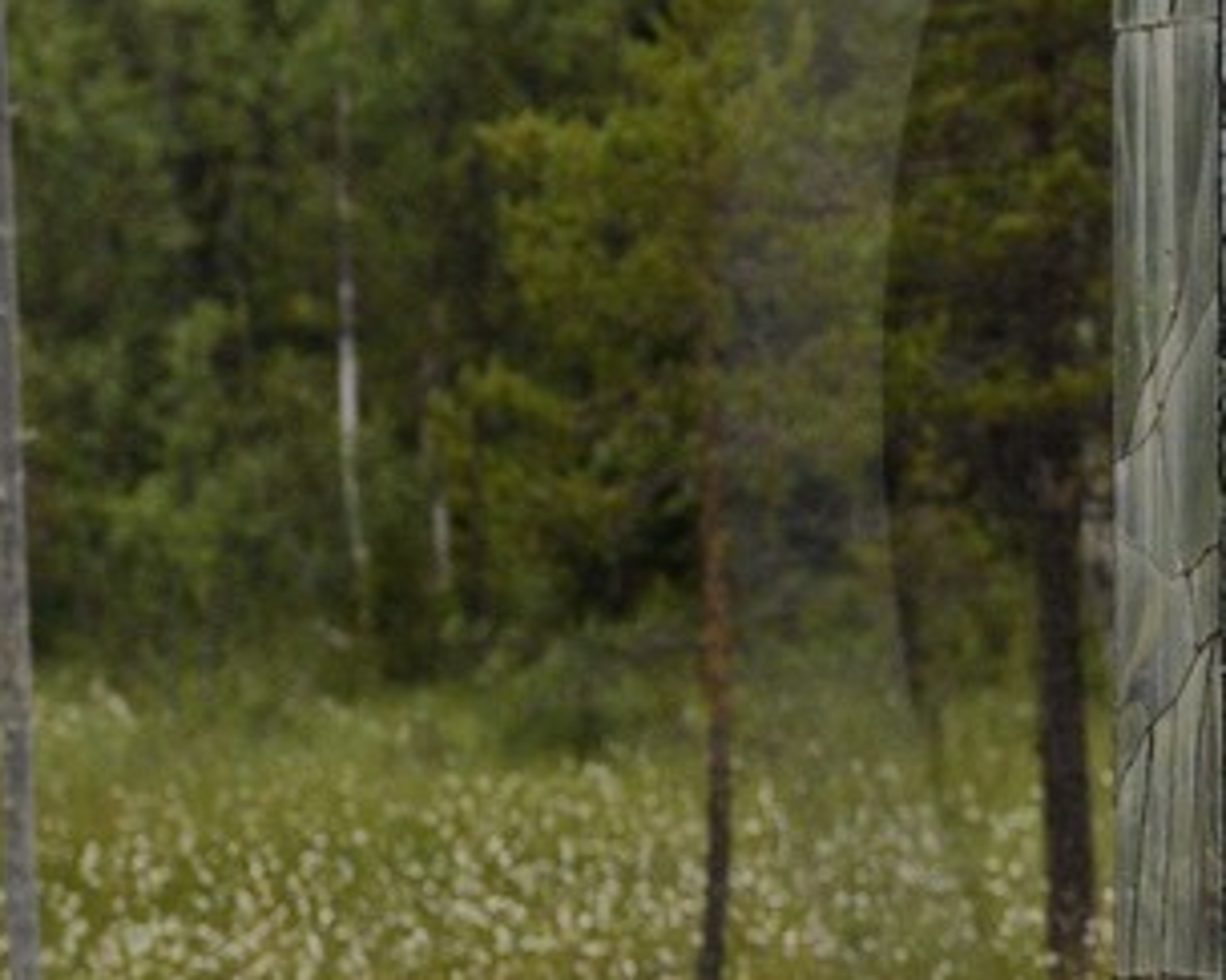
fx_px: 35802
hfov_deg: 2.0
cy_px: 395
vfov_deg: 1.6
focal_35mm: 987
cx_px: 2363
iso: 1600
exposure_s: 1/640
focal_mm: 200
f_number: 6.3
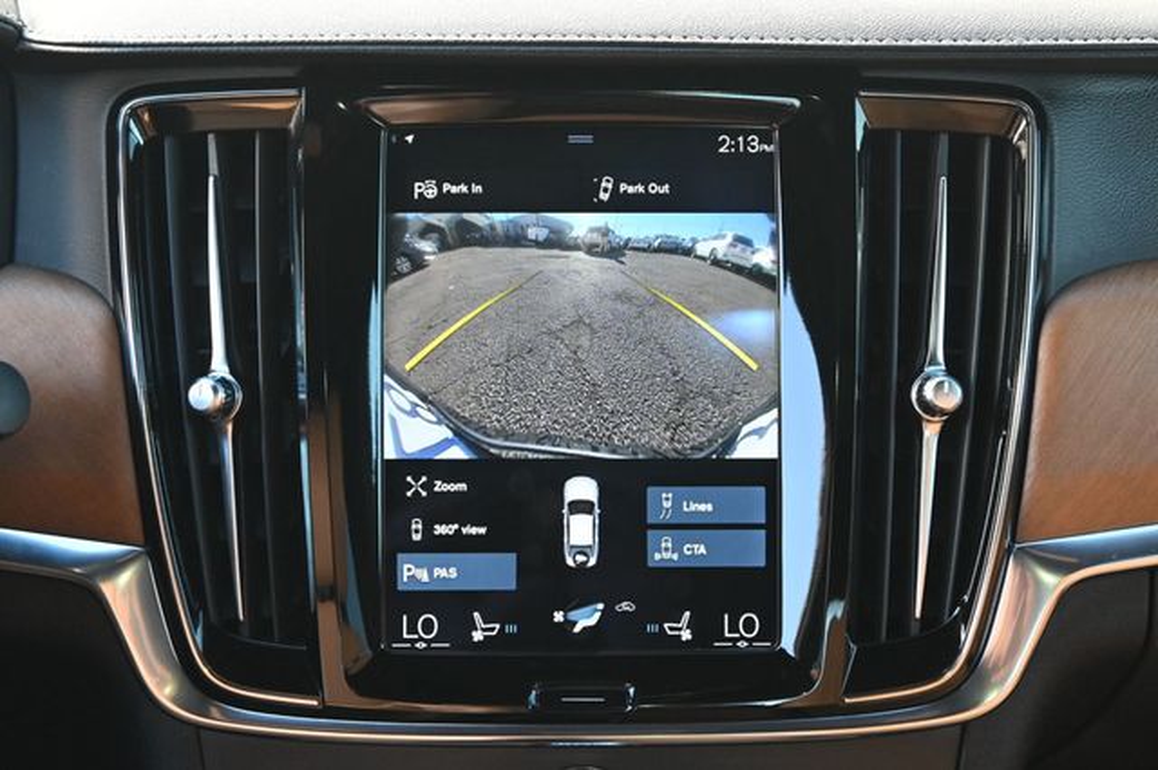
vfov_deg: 18.2
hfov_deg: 27.0
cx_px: 579
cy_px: 385
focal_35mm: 75
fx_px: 2411
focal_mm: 50
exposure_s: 1/125
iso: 1800
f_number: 6.3
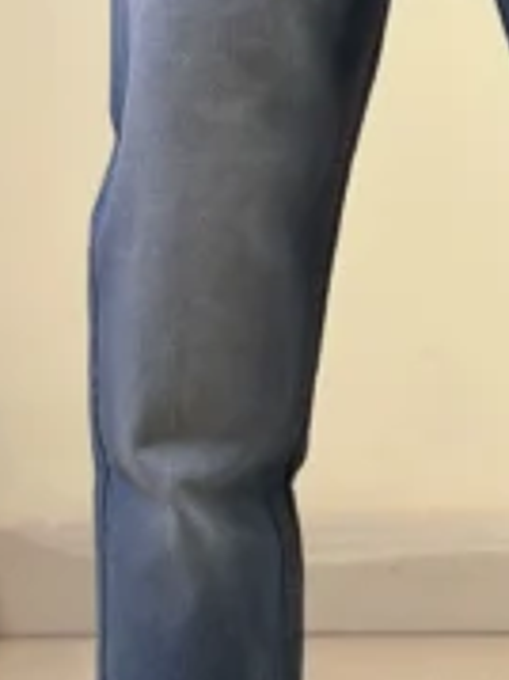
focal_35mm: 155
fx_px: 3042
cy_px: 211
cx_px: 422
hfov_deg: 9.5
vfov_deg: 12.7
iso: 100
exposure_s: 1/50
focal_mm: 5.96
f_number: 1.6
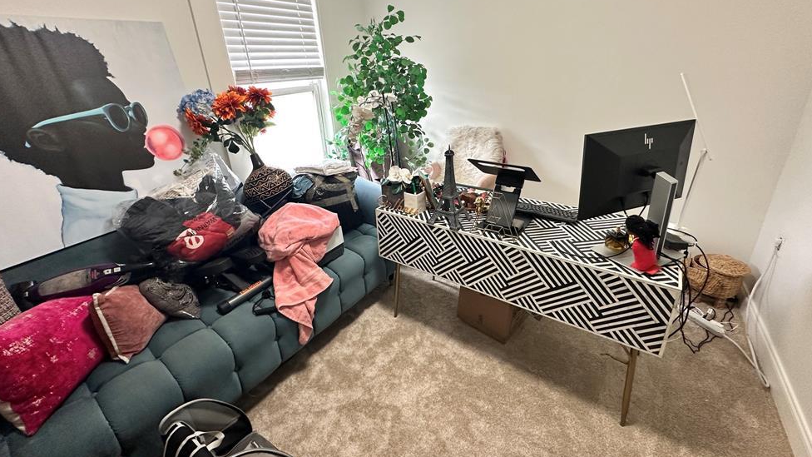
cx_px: 405
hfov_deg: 99.4
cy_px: 201
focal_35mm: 16
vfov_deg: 66.9
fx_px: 344
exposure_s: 1/60
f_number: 2.2
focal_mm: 2.22
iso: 250
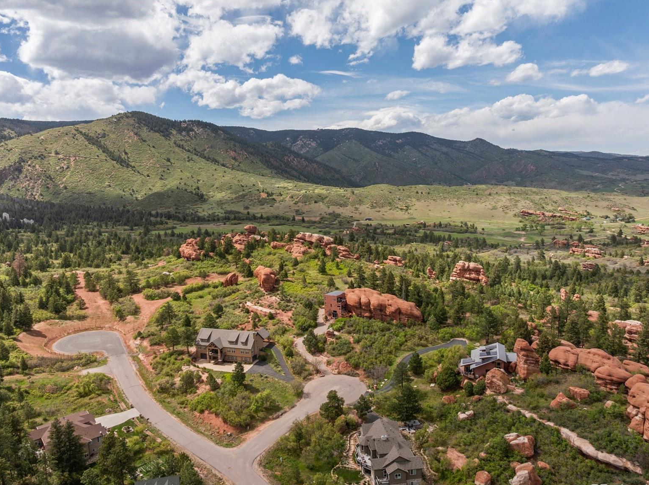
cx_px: 322
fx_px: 468
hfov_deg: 69.4
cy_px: 245
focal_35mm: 25
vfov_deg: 54.8
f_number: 2.8
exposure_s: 1/1600
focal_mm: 12.29
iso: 150
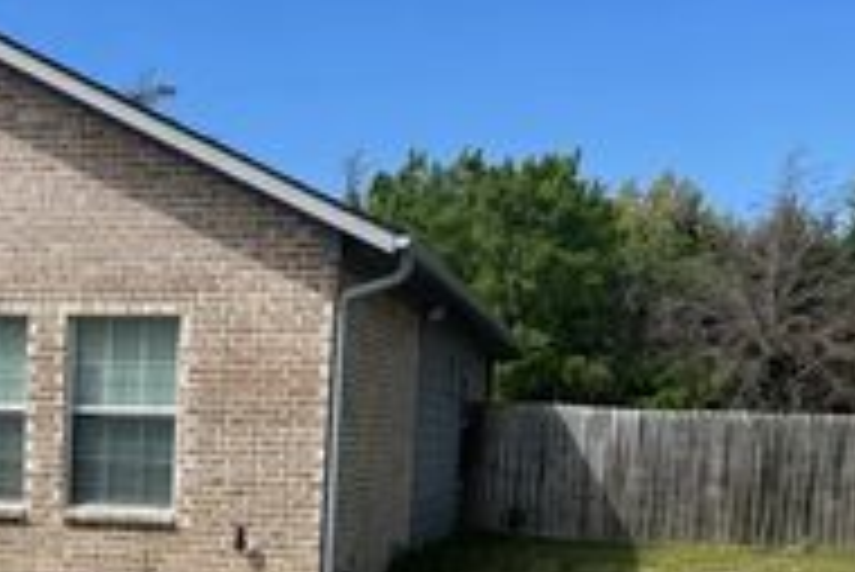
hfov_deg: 26.9
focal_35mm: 71
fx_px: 1687
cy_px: 588
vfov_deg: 18.7
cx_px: 4
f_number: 1.6
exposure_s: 1/5291
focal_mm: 4.2
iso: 32
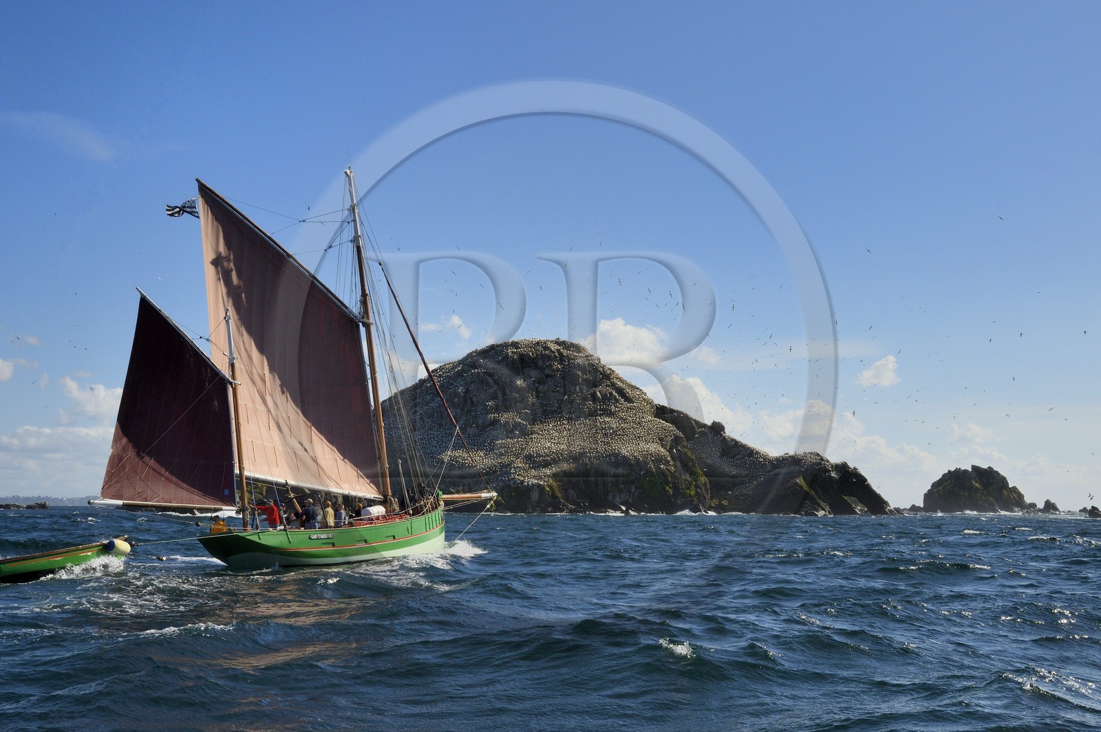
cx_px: 550
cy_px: 366
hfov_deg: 50.7
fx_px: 1161
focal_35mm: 38
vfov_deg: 35.0
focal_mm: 38
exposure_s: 1/1250
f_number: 16
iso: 800
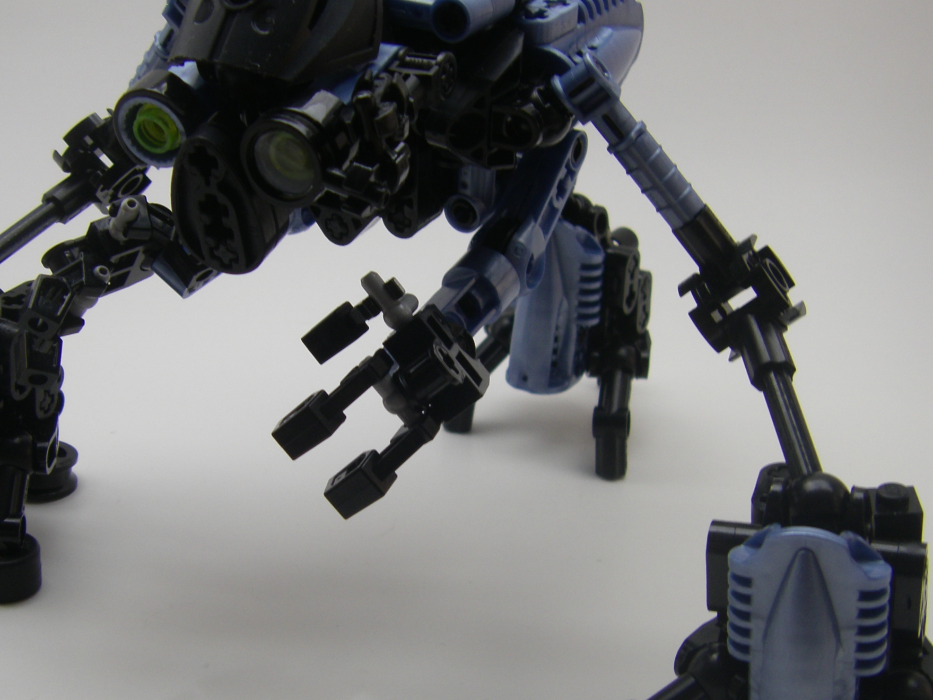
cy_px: 393
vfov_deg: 26.1
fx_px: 1509
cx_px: 426
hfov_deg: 34.3
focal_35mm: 56
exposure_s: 1/80
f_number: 3.5
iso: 64
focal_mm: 6.3
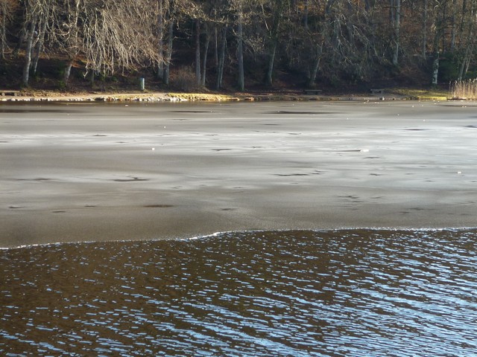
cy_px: 178
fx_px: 1461
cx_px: 238
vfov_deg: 14.0
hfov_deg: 18.5
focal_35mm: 106
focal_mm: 12.4
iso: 80
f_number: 4.1
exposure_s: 1/100
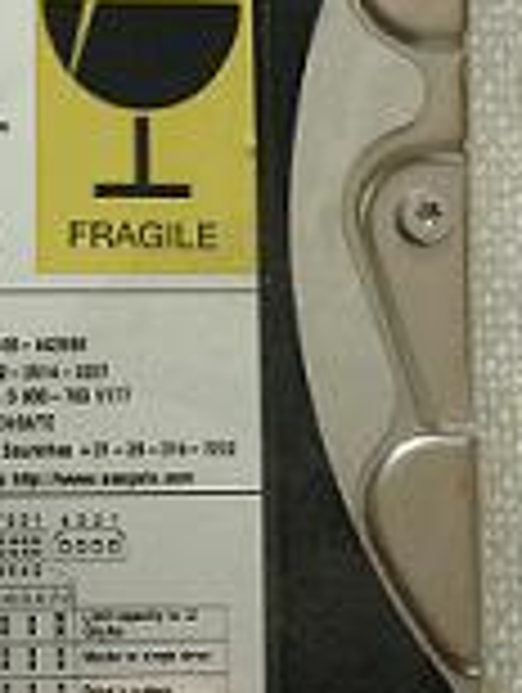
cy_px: 344
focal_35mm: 88
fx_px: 1764
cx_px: -9
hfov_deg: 16.5
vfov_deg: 22.2
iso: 80
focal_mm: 5.5
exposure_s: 1/60
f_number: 2.8
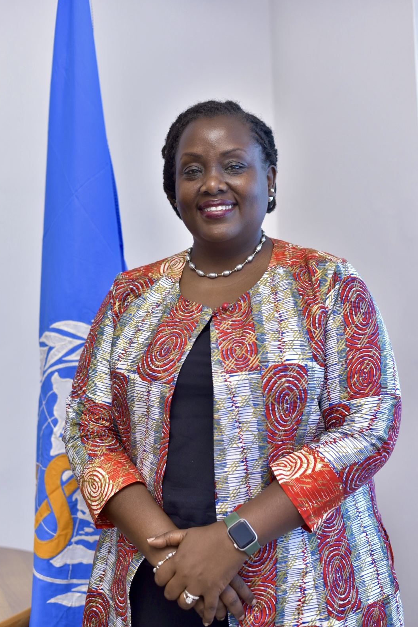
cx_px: 208
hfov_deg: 26.5
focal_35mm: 51
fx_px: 888
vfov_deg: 38.9
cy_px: 310
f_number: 2.5
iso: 250
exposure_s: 1/125
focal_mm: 50
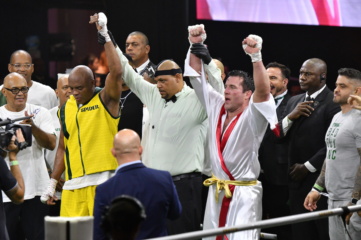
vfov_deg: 5.7
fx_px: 2406
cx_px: 180
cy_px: 120
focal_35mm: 240
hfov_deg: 8.6
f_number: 3.2
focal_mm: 160
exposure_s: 1/1250
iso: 4000
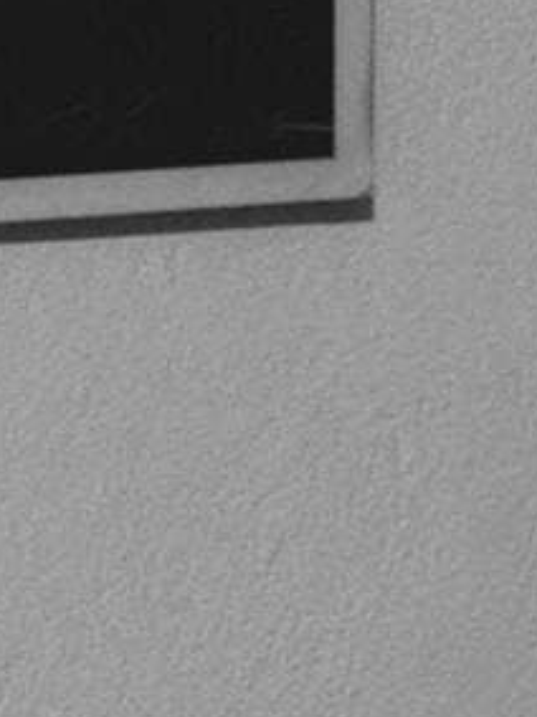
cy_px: 370
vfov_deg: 5.8
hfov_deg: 4.3
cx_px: -481
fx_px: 7085
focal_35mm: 342
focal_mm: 35
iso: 800
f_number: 3.5
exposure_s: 1/60
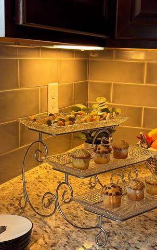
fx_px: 404
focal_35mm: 59
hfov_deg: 22.0
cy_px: 139
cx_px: 94
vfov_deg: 34.5
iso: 125
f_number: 1.78
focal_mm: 6.76
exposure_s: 1/60
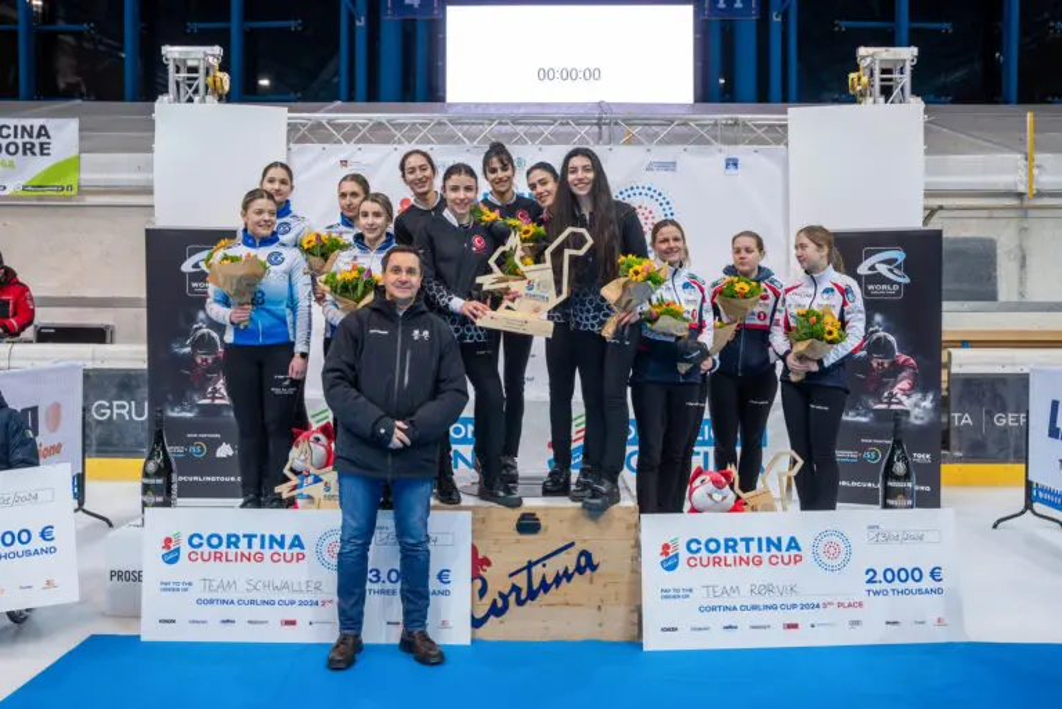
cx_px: 531
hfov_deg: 57.5
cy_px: 354
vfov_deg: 40.2
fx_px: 968
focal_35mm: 33
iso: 4000
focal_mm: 32.8
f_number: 5
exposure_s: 1/320
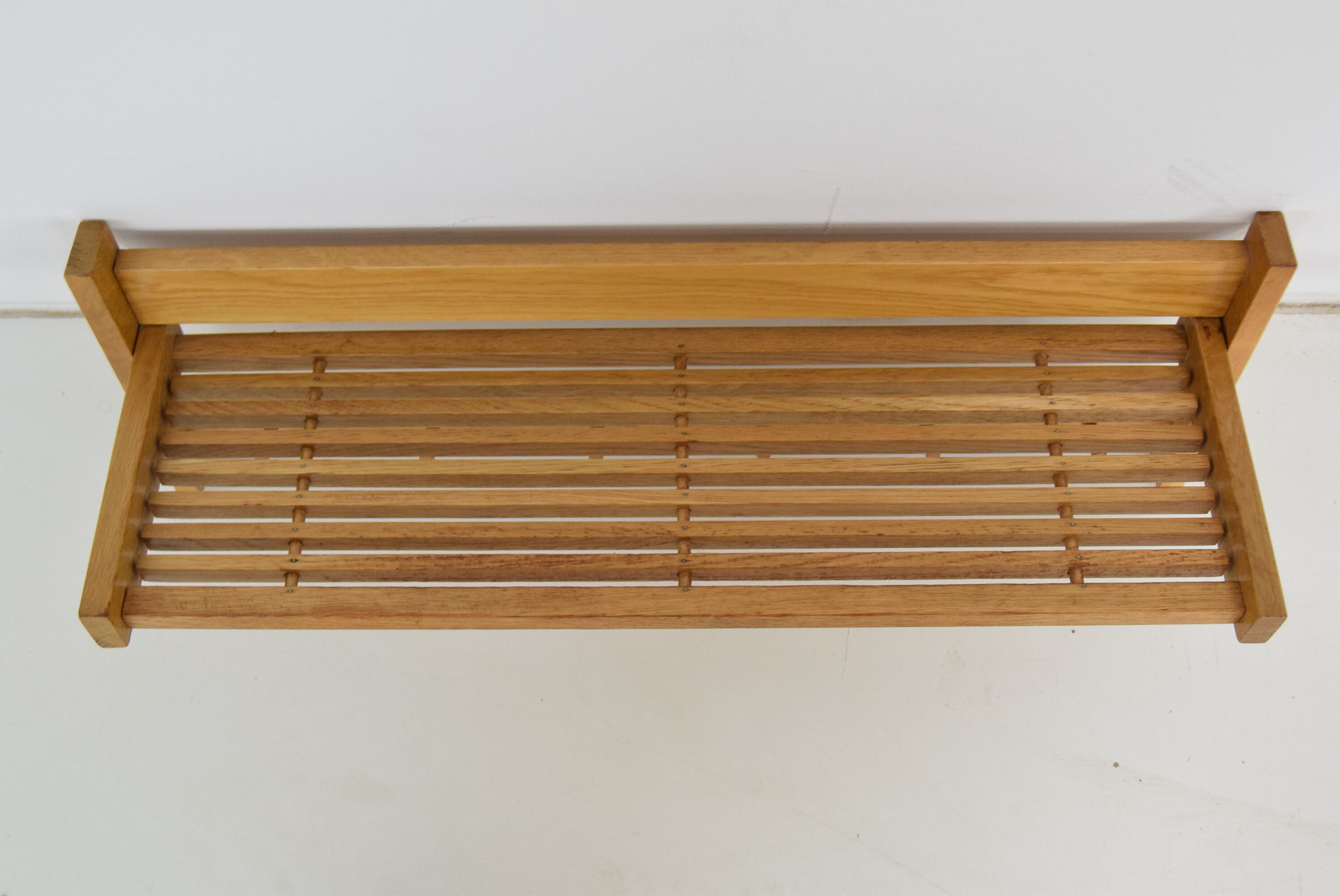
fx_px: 1453
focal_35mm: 39
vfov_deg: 34.3
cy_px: 448
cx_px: 670
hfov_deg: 49.5
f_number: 7.1
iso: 1600
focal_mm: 26
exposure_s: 1/200
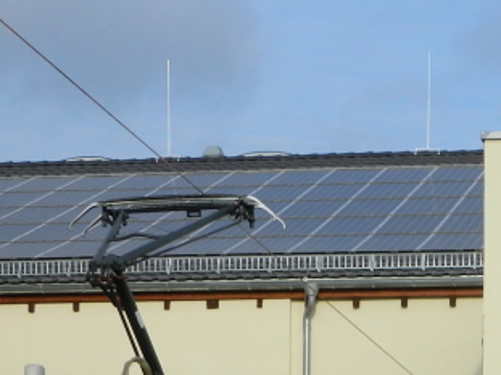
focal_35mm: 135
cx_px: 528
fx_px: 1953
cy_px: 552
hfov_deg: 14.3
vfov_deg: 10.6
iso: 80
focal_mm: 7.3
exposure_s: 1/800
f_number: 3.5
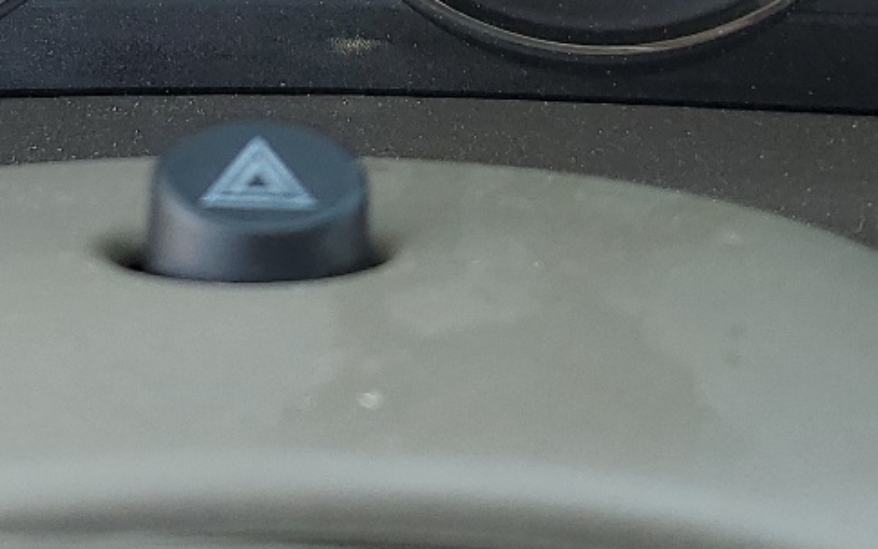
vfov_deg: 13.1
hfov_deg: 22.6
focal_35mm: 91
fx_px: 2177
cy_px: -417
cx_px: 217
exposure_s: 1/357
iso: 50
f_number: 1.5
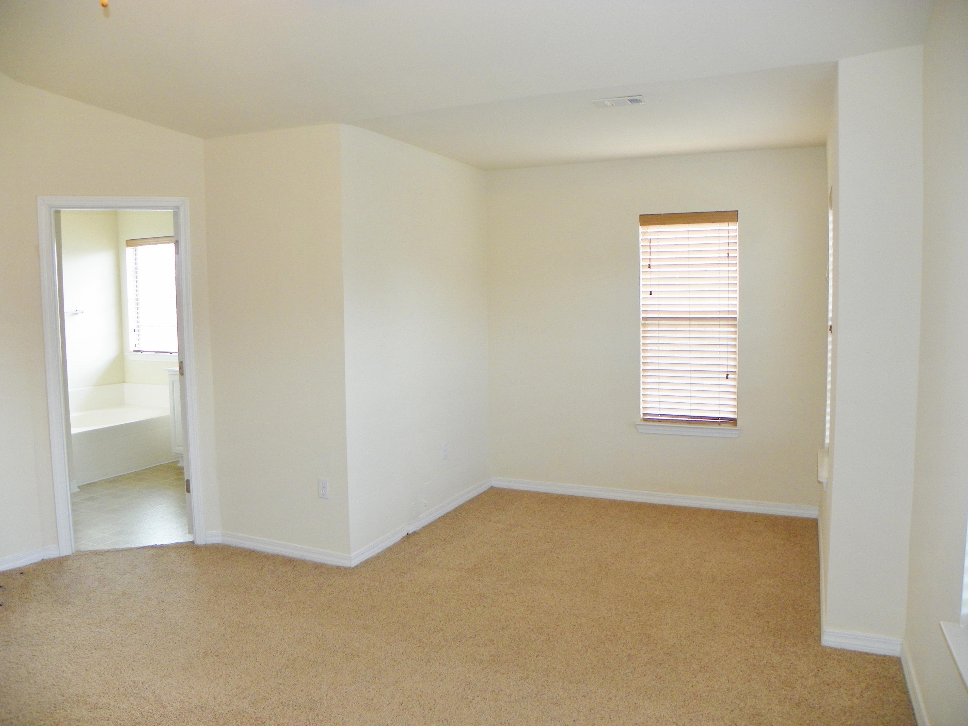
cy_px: 363
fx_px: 727
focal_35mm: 26
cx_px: 484
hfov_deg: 67.3
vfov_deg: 53.1
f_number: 2.8
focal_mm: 4.6
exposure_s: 1/50
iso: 64
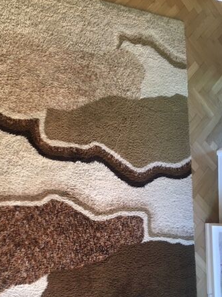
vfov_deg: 44.3
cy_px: 192
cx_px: 73
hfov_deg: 34.0
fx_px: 359
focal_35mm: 42
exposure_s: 1/33
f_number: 2.2
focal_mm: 4.15
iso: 100
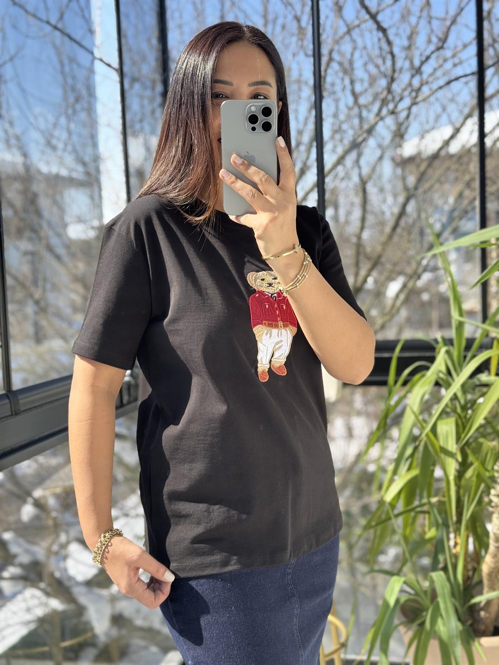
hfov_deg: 30.3
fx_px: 922
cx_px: 250
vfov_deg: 39.7
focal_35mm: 48
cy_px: 332
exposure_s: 1/522
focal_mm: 6.76
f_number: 1.78
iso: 64
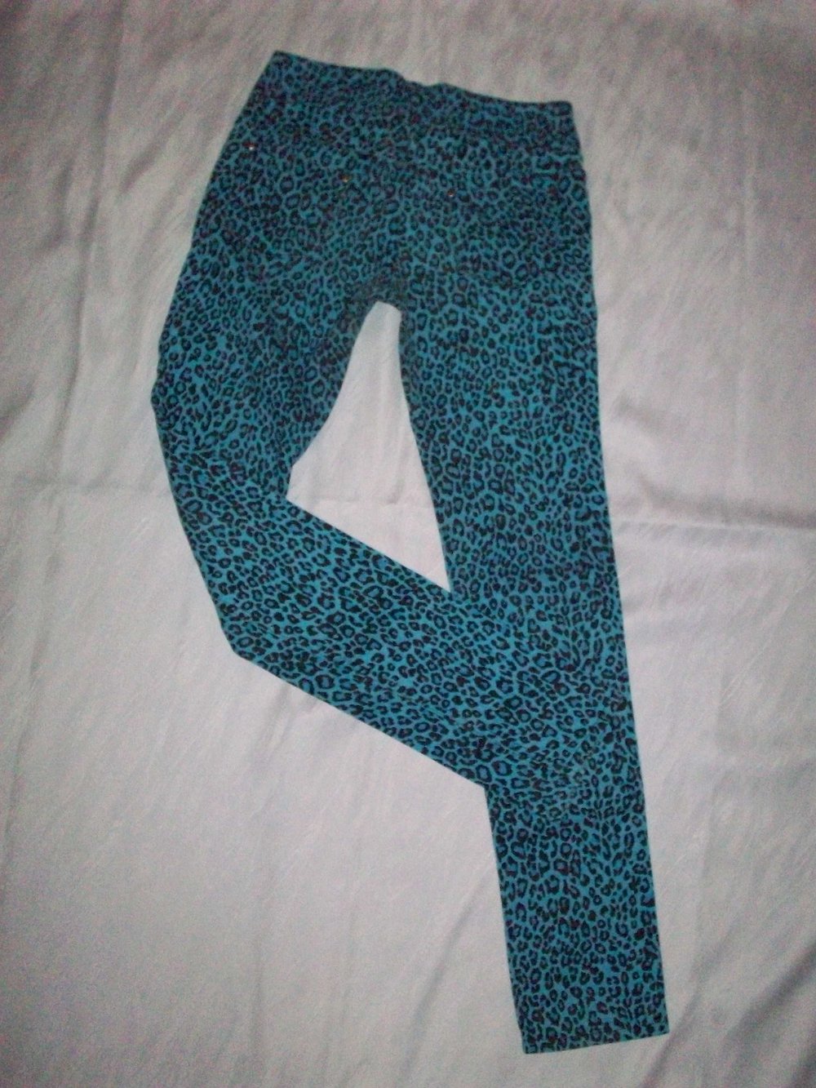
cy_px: 544
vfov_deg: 50.1
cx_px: 408
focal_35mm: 37
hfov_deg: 38.7
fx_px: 1163
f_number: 2.8
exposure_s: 1/128
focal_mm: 6.2
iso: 800
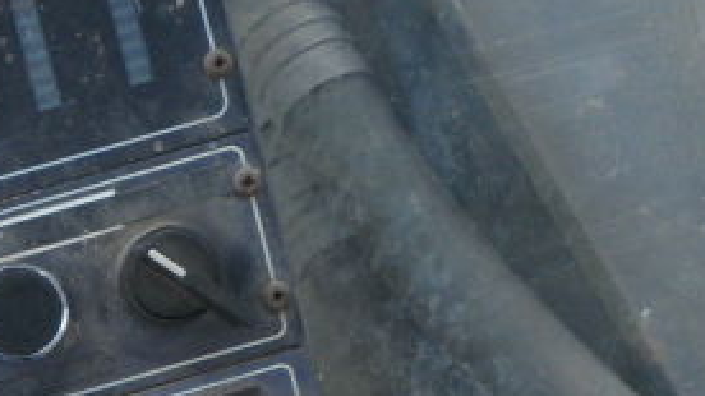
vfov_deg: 10.8
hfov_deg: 18.2
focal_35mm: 109
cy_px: 524
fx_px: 2037
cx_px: -243
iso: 80
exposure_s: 1/60
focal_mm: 4.9
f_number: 3.5
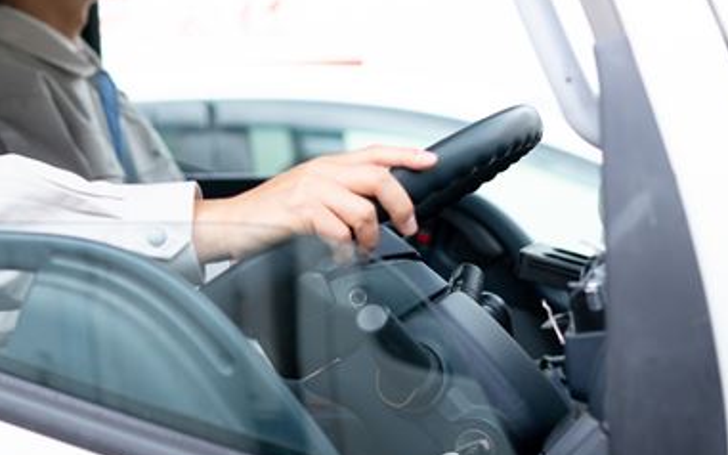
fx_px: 2103
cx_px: 153
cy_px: 52
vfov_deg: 12.3
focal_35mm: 106
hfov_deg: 19.5
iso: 320
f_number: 2.8
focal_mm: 55
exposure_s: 1/1000
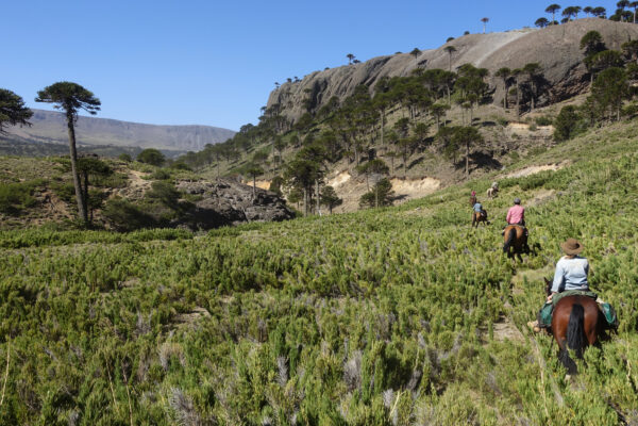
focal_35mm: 31
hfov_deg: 60.3
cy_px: 213
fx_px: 549
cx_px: 319
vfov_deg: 42.3
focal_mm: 11.22
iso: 125
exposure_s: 1/500
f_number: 5.6
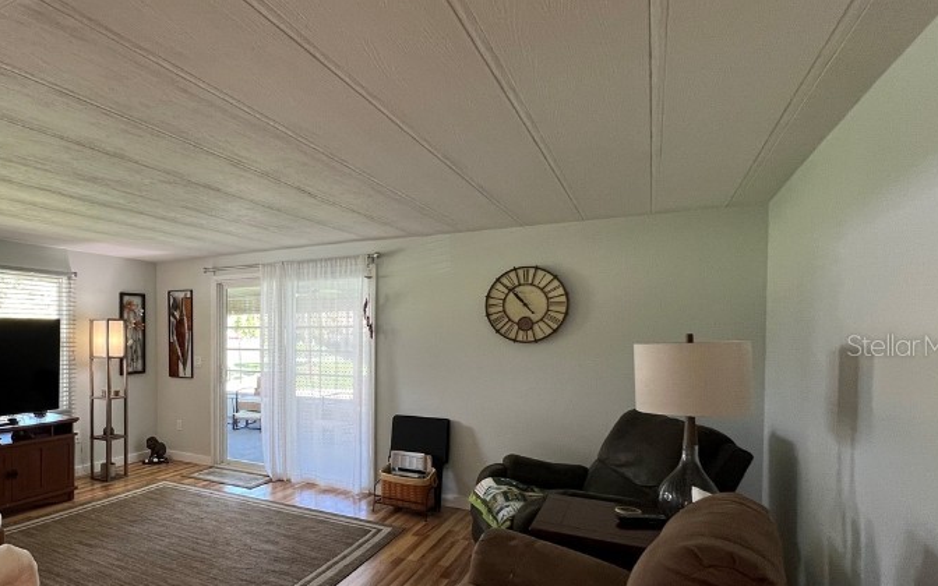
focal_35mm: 21
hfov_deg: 77.6
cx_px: 264
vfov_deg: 56.9
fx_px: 537
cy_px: 345
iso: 125
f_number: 1.8
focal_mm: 1.57
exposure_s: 1/60
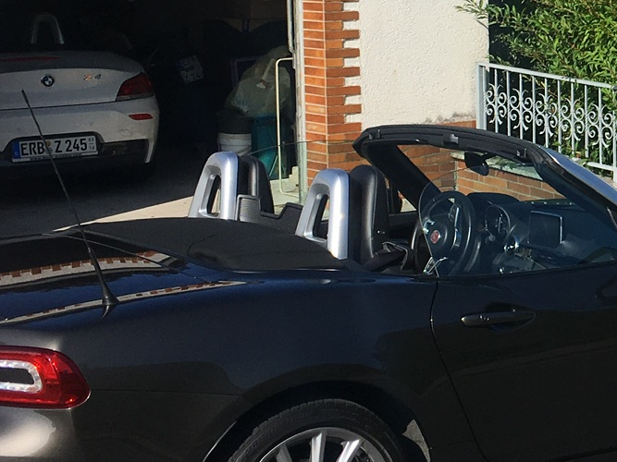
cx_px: 712
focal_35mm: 89
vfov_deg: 16.5
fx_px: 1586
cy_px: 92
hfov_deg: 20.7
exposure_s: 1/2079
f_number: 2.2
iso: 25
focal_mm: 4.15
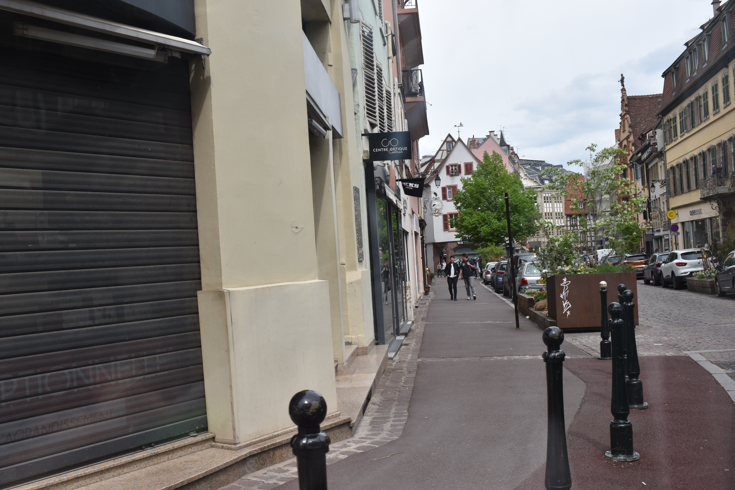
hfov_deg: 51.3
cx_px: 368
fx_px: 766
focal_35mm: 38
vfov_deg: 35.5
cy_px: 245
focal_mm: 25
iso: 200
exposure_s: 1/320
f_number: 9
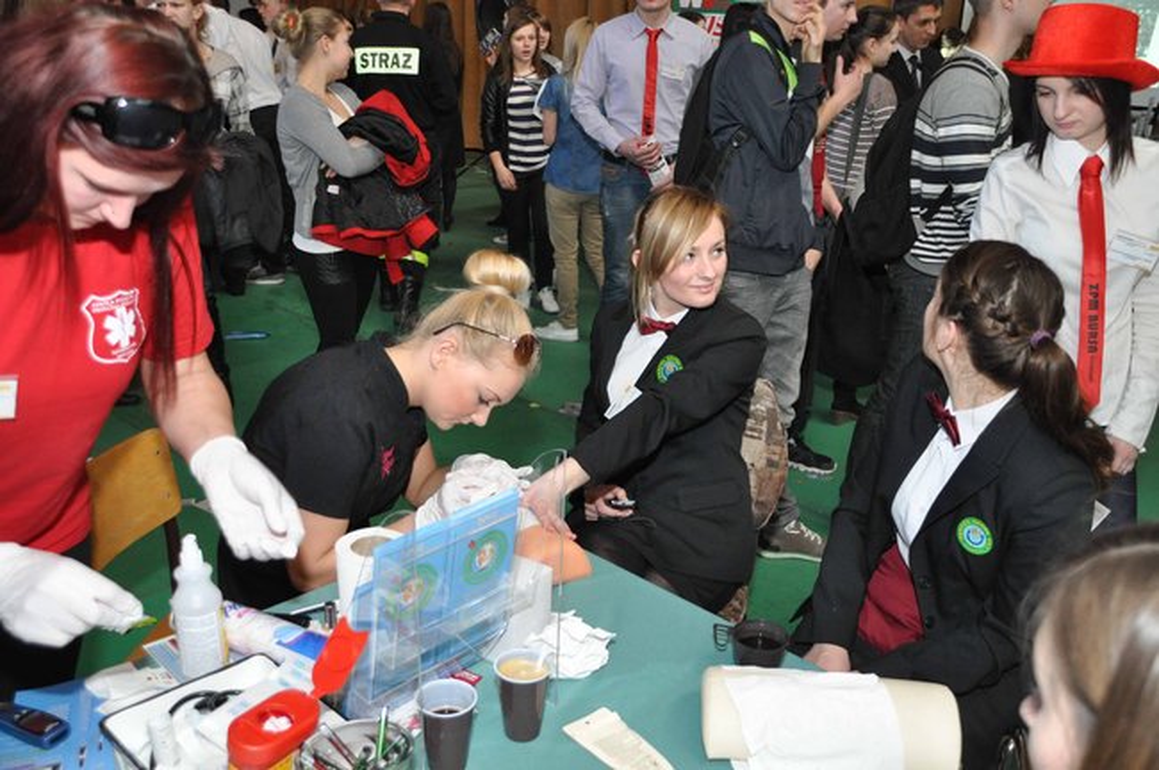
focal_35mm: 33
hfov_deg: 57.3
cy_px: 385
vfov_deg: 39.9
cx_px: 580
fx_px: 1061
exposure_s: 1/125
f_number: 3.8
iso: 1250
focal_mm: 22
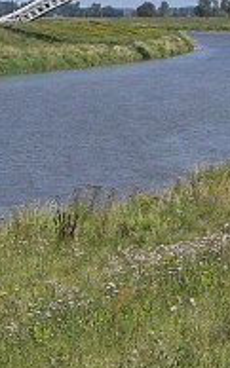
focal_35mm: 166
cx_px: 331
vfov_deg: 12.4
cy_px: -40
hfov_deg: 7.8
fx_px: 1667
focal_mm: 6.3
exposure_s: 1/800
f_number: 4.4
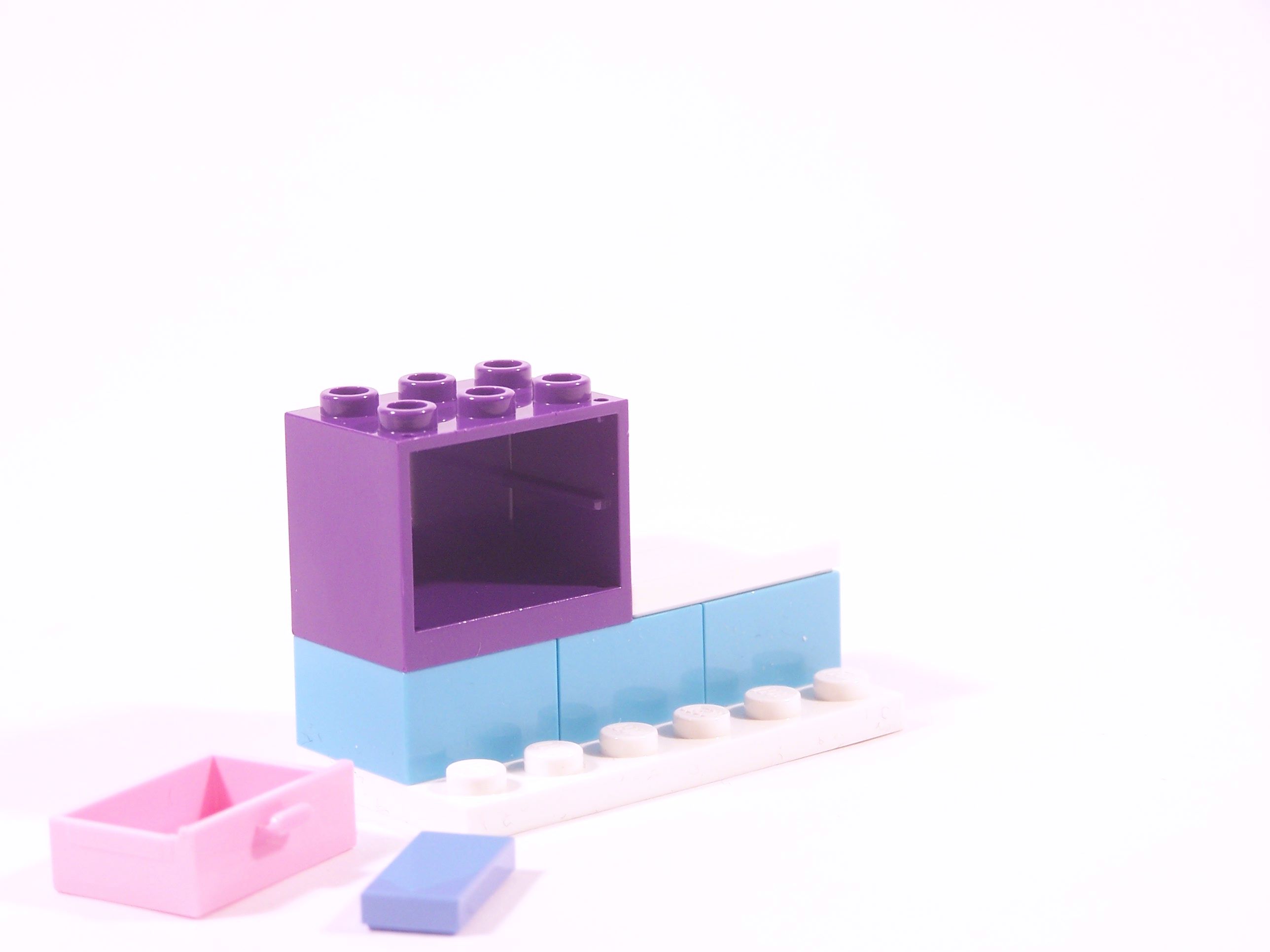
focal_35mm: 105
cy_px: 476
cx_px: 635
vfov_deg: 14.1
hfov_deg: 18.7
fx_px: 3852
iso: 100
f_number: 3.2
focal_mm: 17.5
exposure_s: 1/15
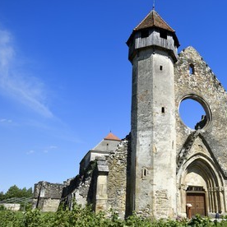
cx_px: 155
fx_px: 230
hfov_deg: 51.4
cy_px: 114
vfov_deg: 52.5
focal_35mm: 31
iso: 200
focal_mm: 24
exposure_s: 1/320
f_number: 14
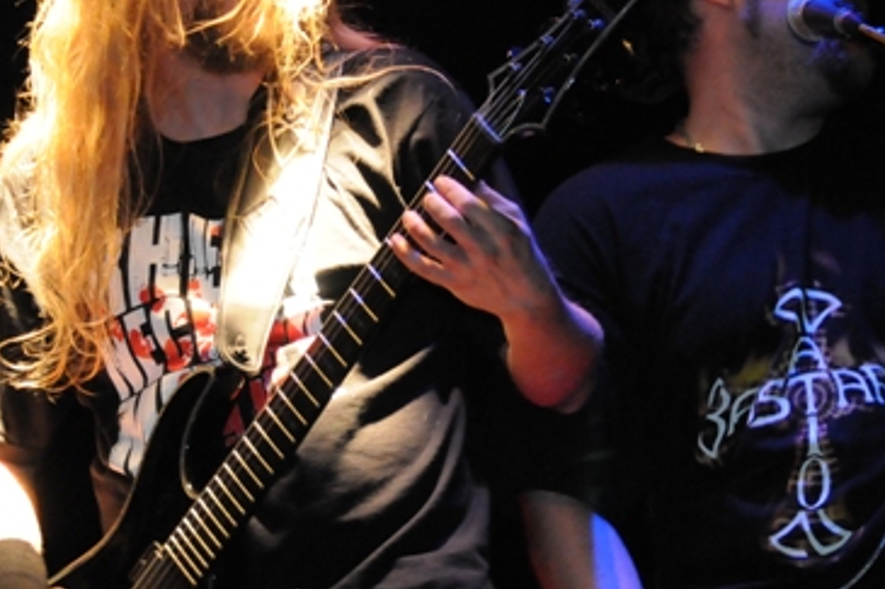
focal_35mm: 158
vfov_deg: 8.7
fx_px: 3882
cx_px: 599
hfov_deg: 13.0
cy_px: 253
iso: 3200
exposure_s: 1/30
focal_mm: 60
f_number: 4.8
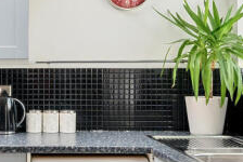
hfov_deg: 26.1
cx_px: -4
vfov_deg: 18.7
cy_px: 65
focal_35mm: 73
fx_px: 493
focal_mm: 17
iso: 100
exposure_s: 1/5
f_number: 8
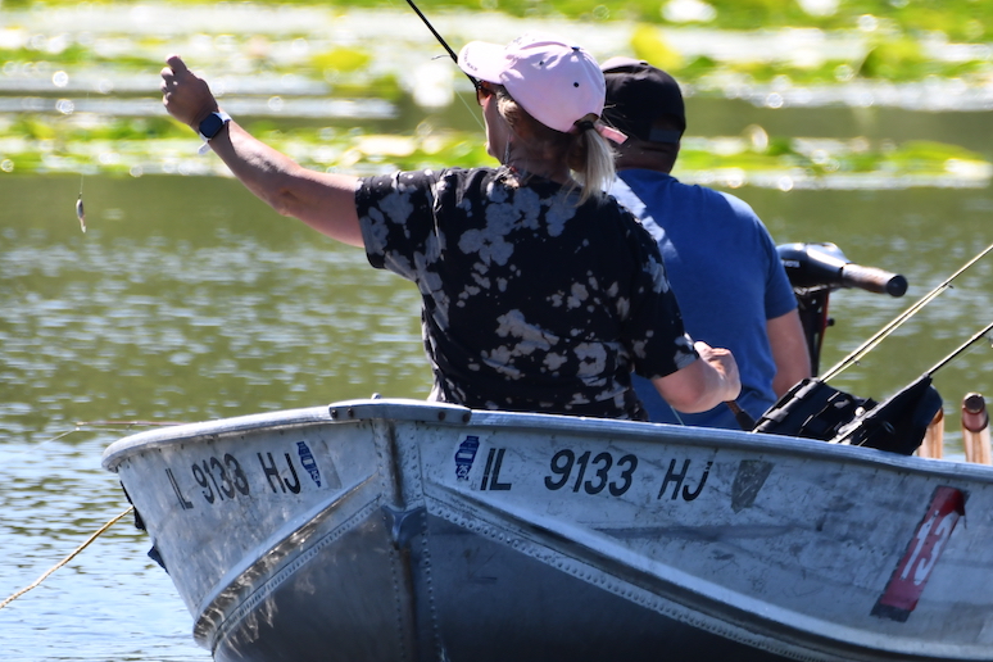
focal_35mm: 1598
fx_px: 44075
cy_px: 190
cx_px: 531
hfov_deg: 1.3
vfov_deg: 0.9
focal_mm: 550
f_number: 6.3
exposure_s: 1/500
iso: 250
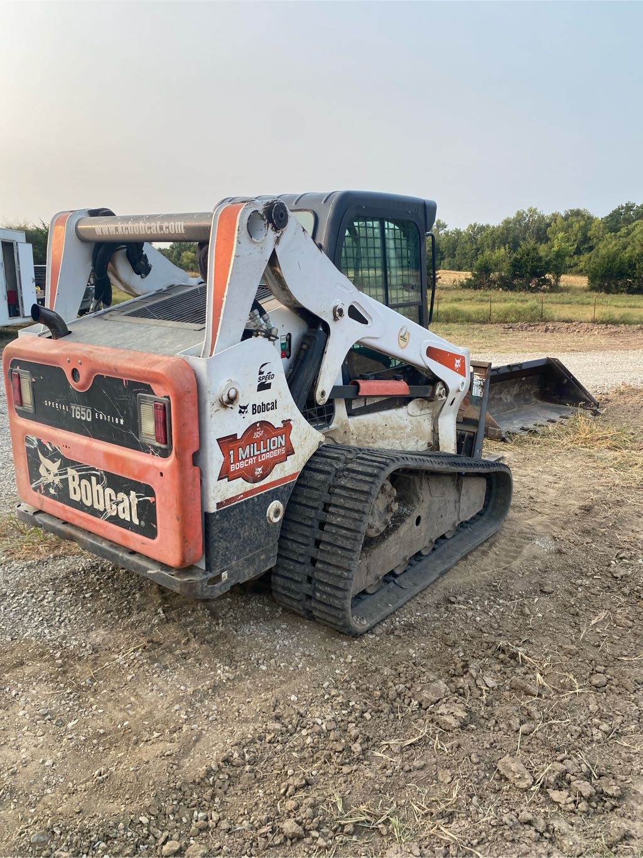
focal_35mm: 26
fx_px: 644
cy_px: 429
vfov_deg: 67.3
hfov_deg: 53.0
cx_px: 322
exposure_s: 1/905
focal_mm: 4.25
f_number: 1.8
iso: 32
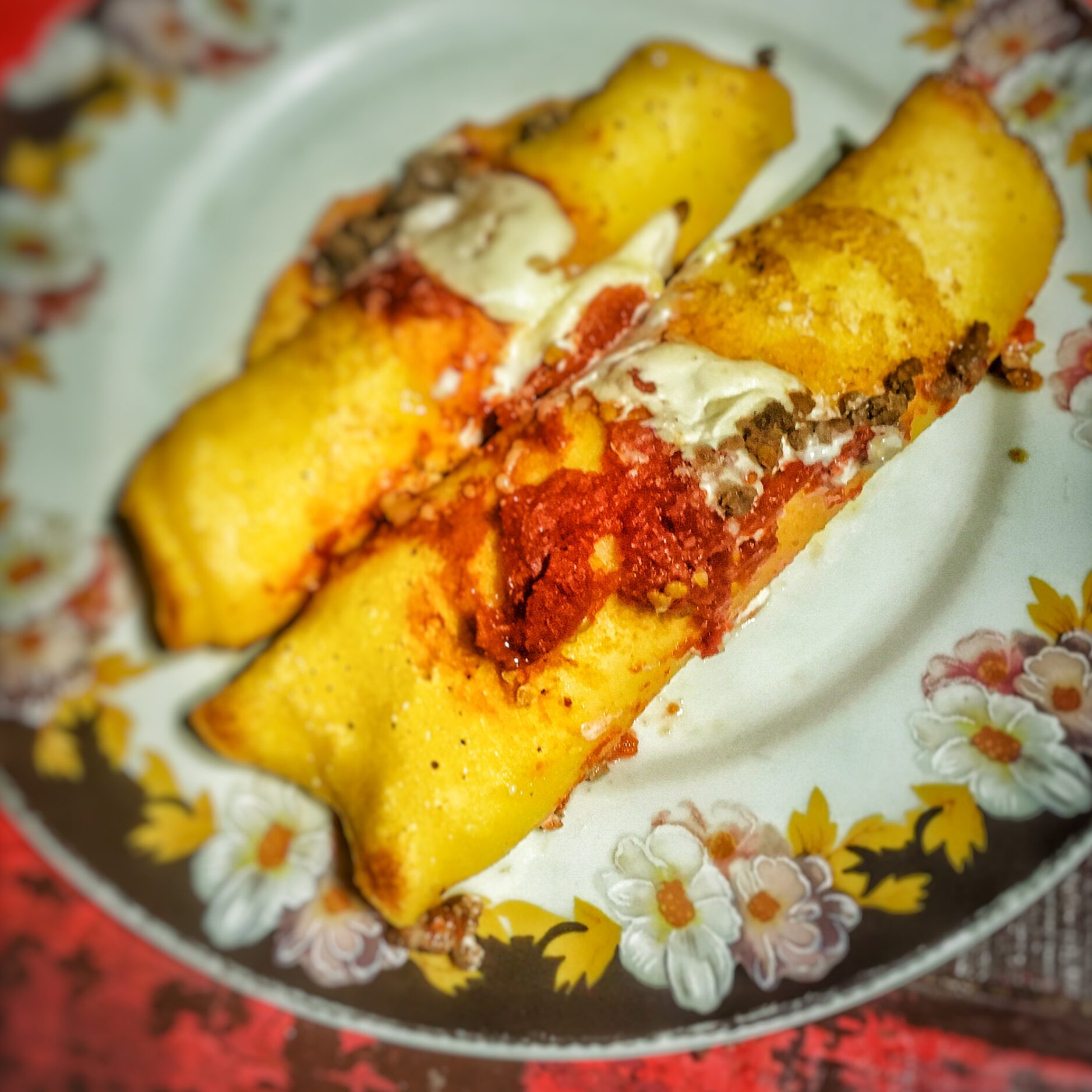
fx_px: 1249
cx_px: 554
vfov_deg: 47.2
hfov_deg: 47.2
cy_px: 510
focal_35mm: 35
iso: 200
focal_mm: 4.15
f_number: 2.2
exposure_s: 1/24
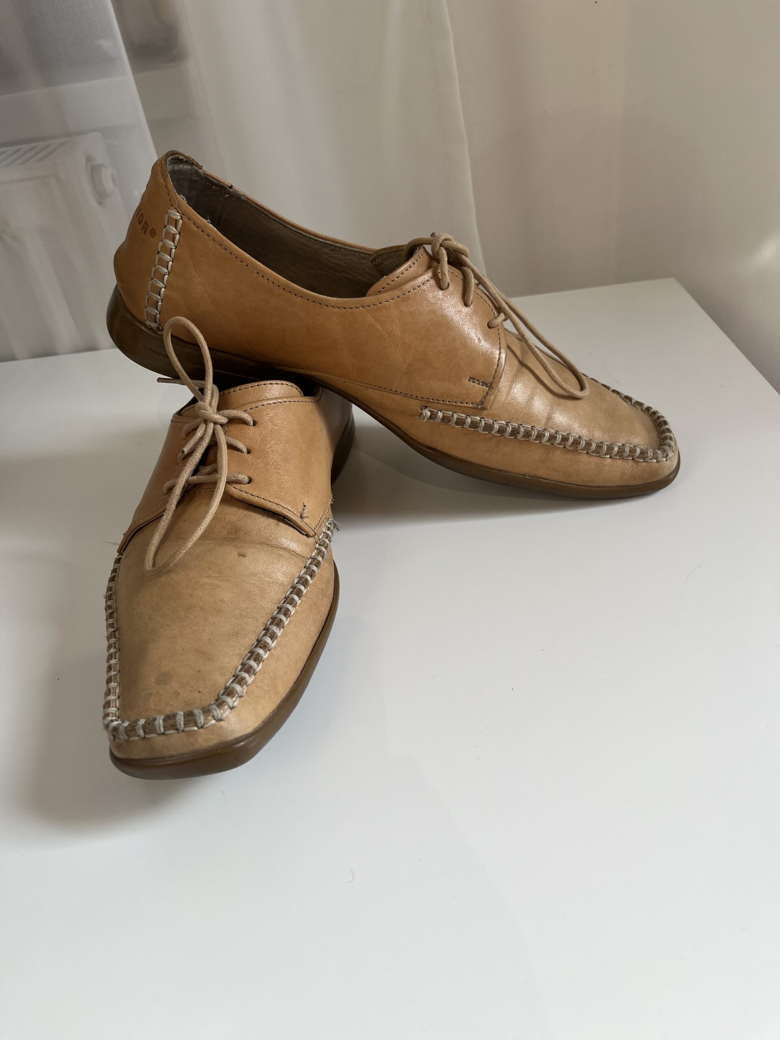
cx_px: 390
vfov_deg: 67.3
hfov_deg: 53.1
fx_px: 781
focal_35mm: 26
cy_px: 520
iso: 40
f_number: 1.6
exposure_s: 1/160
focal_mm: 5.1
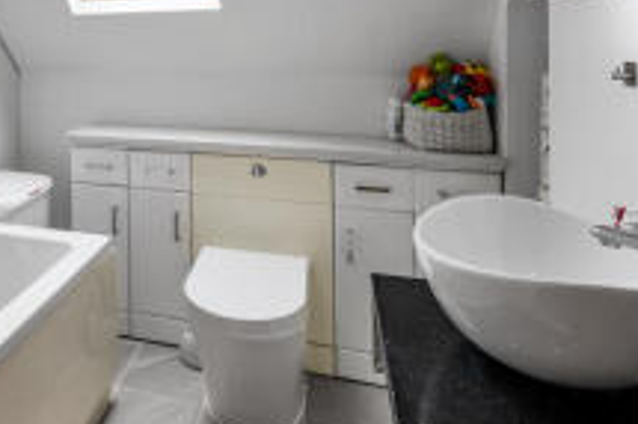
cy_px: 31
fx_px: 549
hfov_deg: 54.6
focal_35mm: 31
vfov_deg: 38.9
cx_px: 98
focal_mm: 14
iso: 100
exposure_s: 1/20
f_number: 8
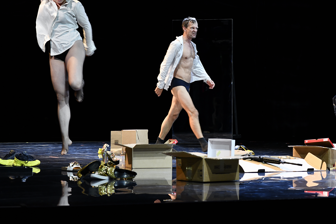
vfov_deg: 12.1
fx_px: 1055
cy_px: 86
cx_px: 202
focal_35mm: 113
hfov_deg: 18.1
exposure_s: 1/100
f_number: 6.3
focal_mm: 85
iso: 1600
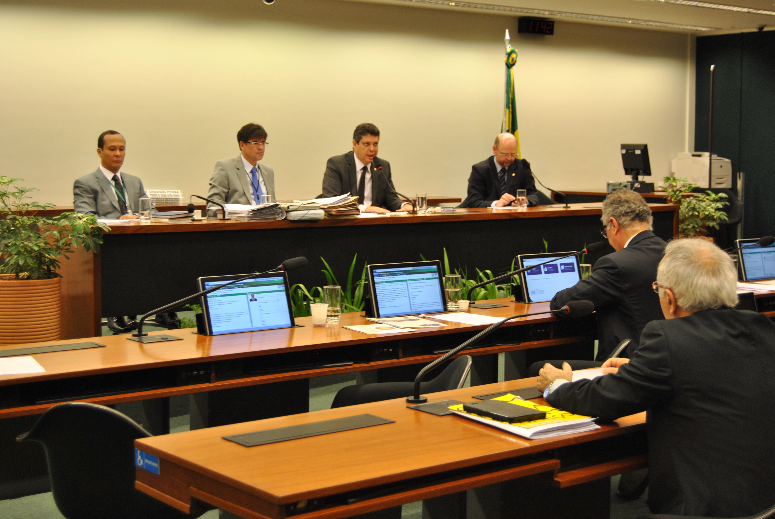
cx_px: 388
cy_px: 260
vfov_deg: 23.8
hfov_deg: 35.0
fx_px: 1229
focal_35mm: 57
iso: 220
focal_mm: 38
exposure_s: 1/30
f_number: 4.8
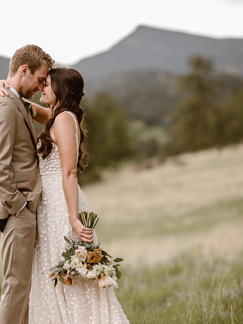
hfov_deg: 11.5
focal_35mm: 129
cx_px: 95
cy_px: 168
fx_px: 1207
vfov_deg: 15.3
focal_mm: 85
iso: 200
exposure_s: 1/1000
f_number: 1.8
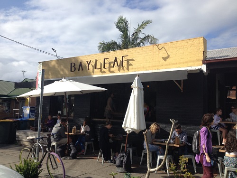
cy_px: 89
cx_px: 118
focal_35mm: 35
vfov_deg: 40.7
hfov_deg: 52.6
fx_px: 240
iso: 50
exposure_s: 1/1672
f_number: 2.4
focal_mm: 4.28
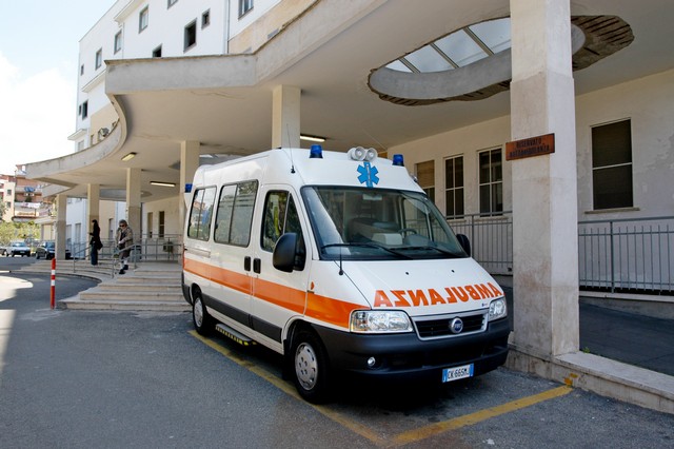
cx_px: 337
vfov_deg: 50.4
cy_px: 224
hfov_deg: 70.5
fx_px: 477
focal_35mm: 26
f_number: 7.1
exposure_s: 1/180
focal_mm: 17
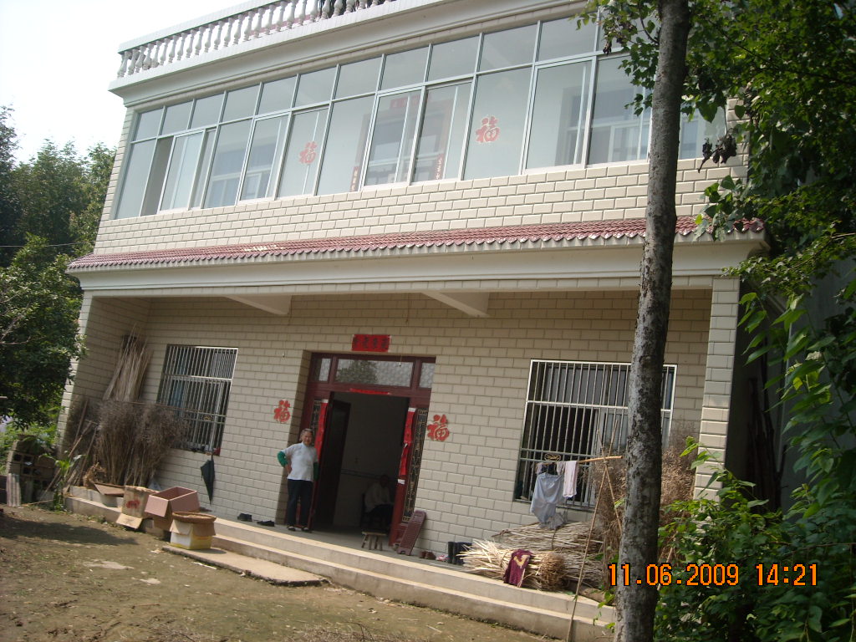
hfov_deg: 52.6
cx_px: 428
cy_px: 321
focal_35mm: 35
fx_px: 865
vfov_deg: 40.7
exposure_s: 1/184
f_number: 5.6
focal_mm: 5.7
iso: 64
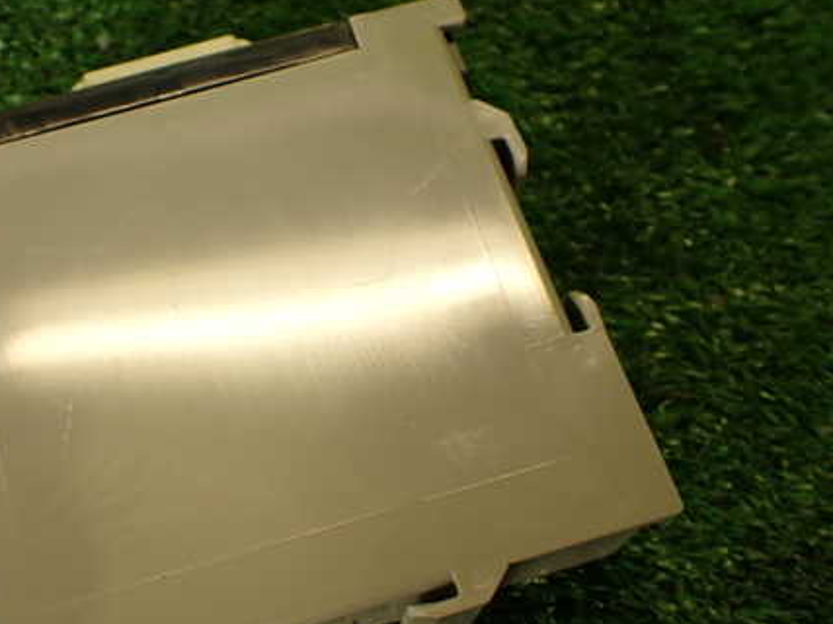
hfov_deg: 41.3
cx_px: 252
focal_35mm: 45
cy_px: 369
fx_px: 1083
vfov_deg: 32.1
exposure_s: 1/60
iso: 160
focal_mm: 5.79
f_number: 2.4
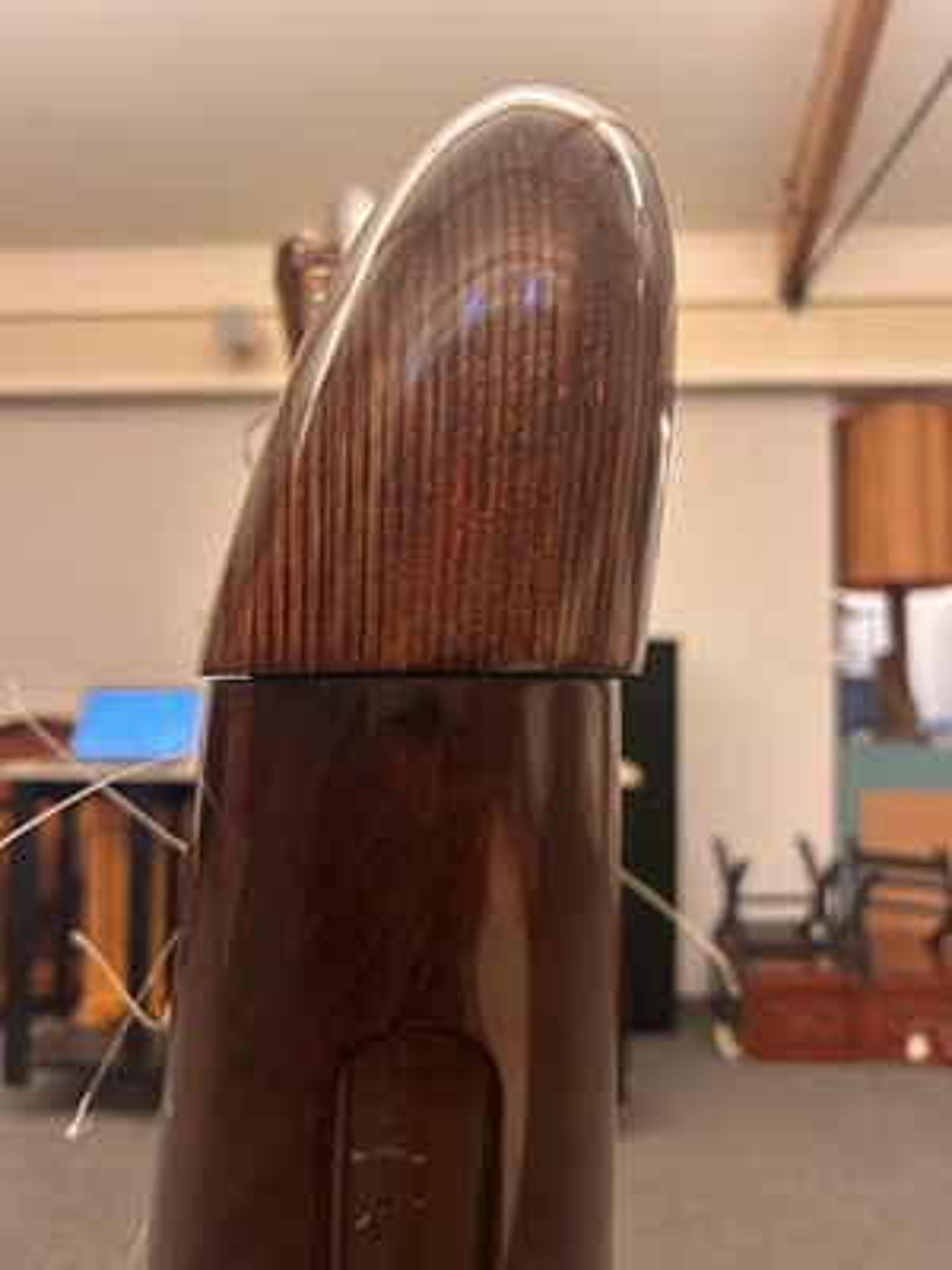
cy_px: 635
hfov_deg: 53.1
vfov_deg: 67.3
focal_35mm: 26
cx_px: 476
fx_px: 953
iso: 250
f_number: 1.5
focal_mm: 5.7
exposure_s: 1/50
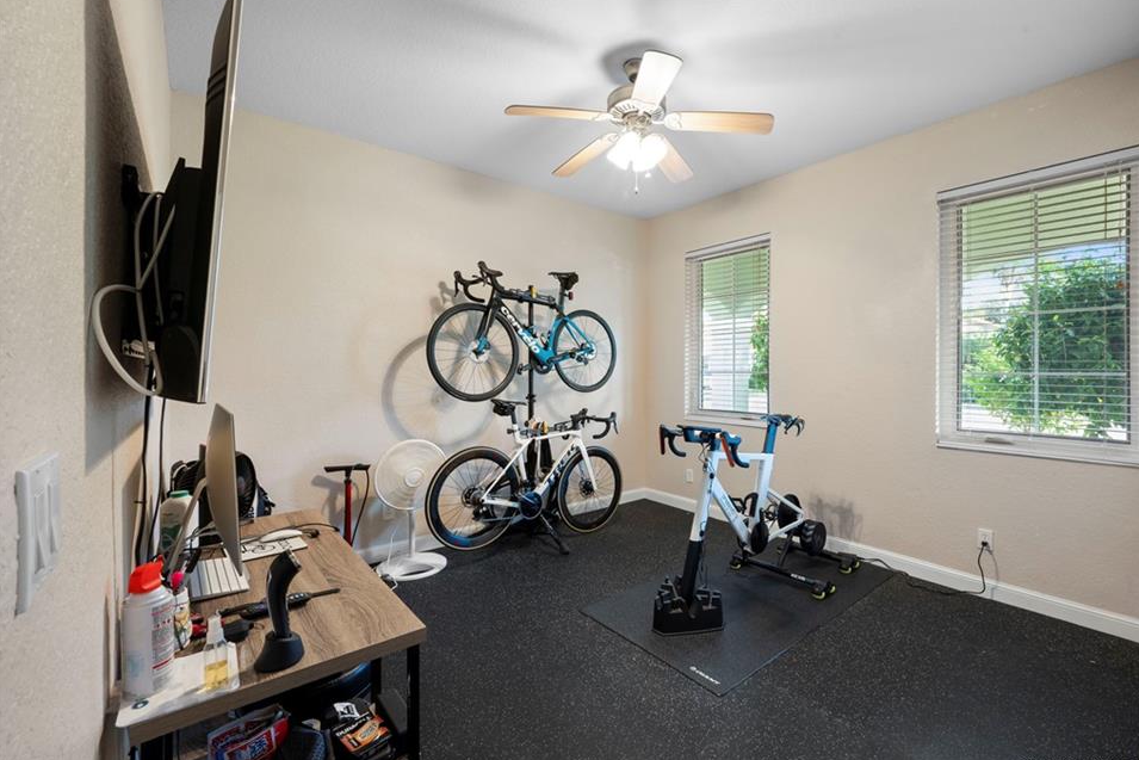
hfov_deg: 100.2
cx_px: 607
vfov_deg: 77.3
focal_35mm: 15
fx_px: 475
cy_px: 370
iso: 500
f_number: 11
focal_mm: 14
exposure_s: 1/1.25
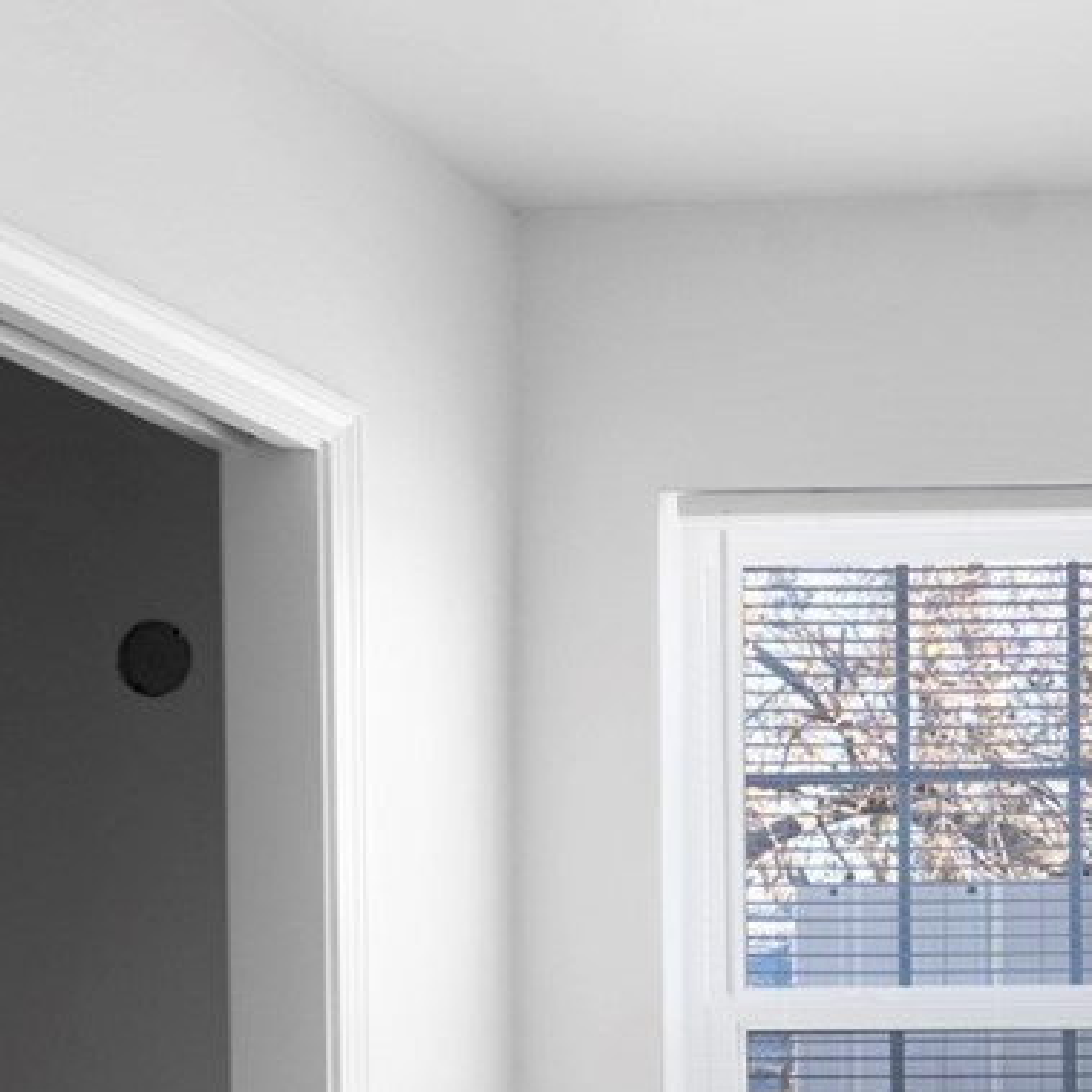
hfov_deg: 20.1
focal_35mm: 73
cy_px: 1240
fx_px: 2605
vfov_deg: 22.2
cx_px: 1688
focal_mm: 16
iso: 250
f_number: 9
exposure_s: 1/3
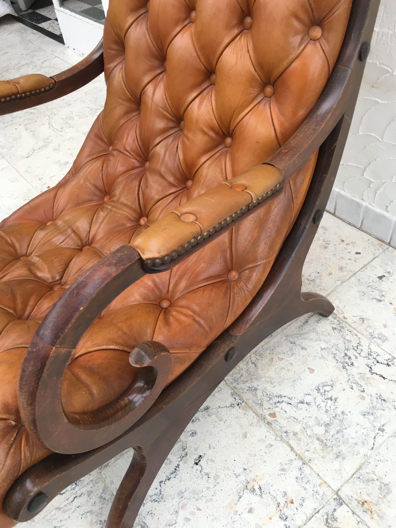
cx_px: 196
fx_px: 458
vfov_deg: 60.0
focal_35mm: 30
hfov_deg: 46.8
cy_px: 256
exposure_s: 1/33
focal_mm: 4.15
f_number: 2.2
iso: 40
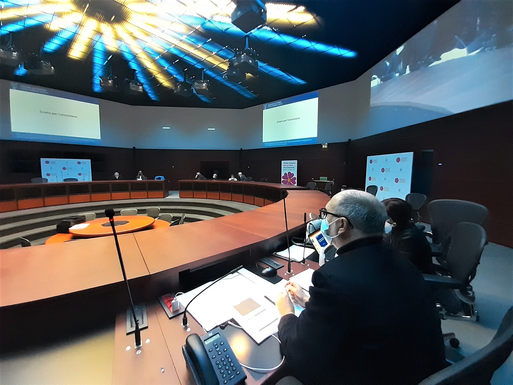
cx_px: 256
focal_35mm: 13
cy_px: 192
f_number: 2.2
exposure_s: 1/25
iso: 500
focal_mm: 1.13
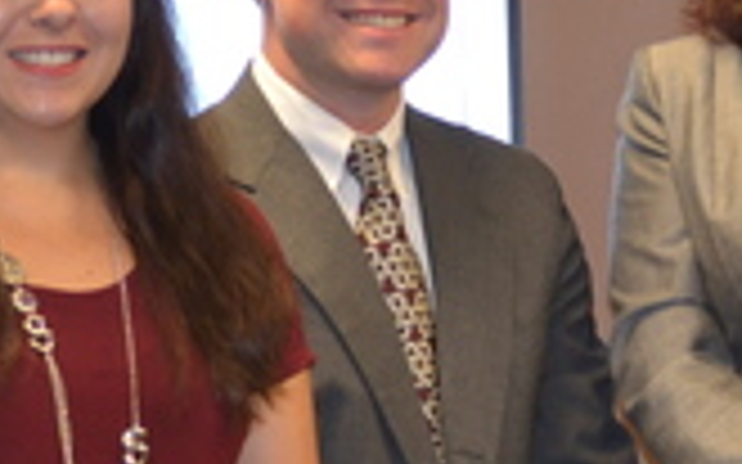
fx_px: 4204
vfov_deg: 6.3
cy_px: 462
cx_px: 895
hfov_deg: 9.9
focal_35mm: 208
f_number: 5
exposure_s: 1/30
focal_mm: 35
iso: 800
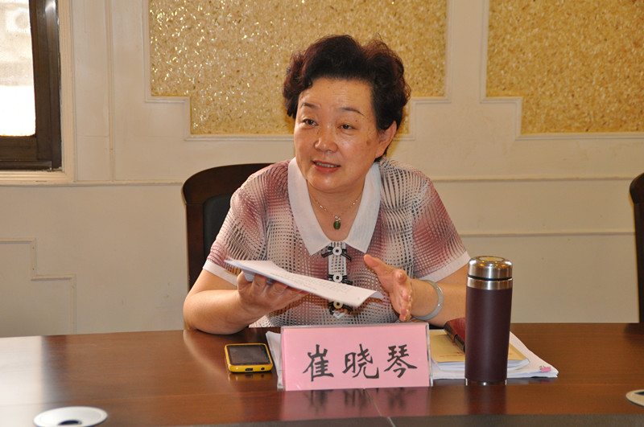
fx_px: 1286
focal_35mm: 72
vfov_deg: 18.9
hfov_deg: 28.1
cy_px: 214
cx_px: 322
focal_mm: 48
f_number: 4.8
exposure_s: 1/60
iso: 800
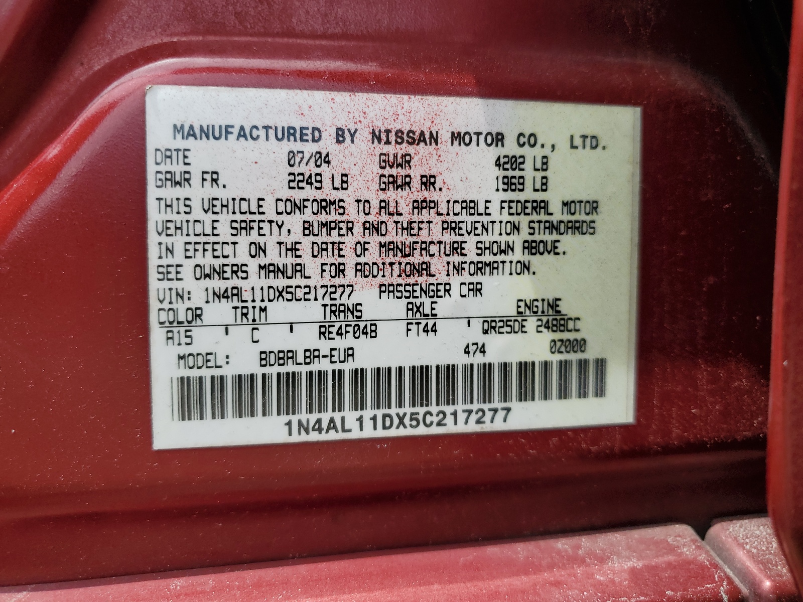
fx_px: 603
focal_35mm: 26
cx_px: 402
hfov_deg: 67.3
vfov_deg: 53.1
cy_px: 301
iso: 50
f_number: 1.5
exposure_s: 1/1667
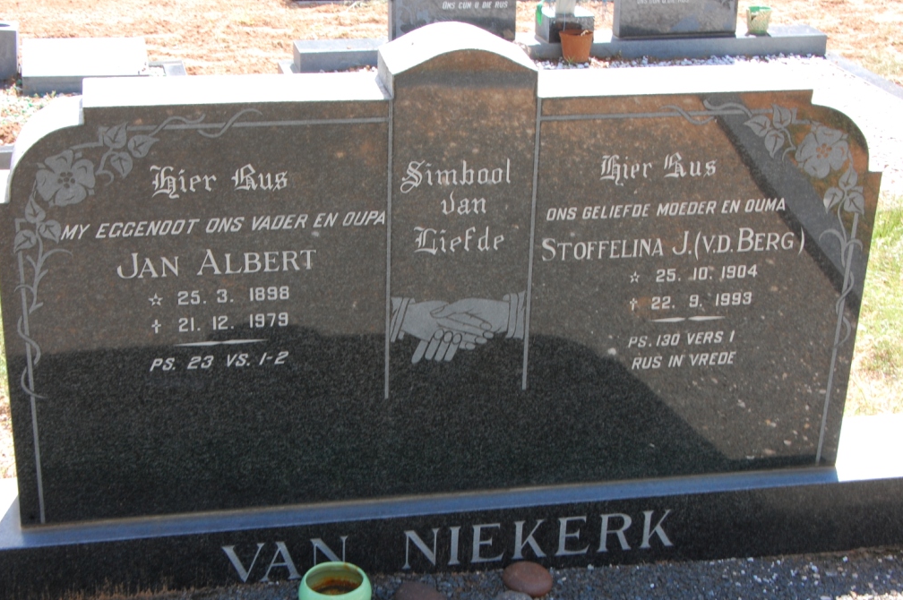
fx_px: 1604
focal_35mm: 64
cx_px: 450
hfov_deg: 31.4
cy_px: 298
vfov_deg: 21.2
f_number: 18
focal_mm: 42
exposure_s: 1/30
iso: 450
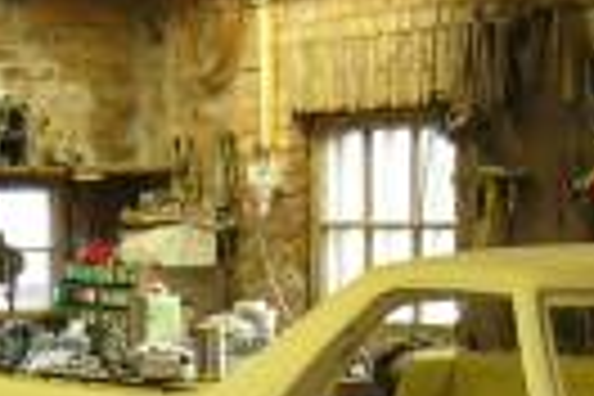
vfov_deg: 7.7
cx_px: 126
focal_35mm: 177
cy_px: 454
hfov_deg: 11.6
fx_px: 2920
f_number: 2.8
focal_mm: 5.8
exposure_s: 1/20
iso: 100
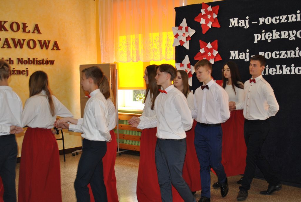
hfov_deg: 38.8
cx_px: 150
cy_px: 101
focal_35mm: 51
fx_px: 427
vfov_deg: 26.6
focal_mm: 34
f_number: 5
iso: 200
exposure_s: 1/60
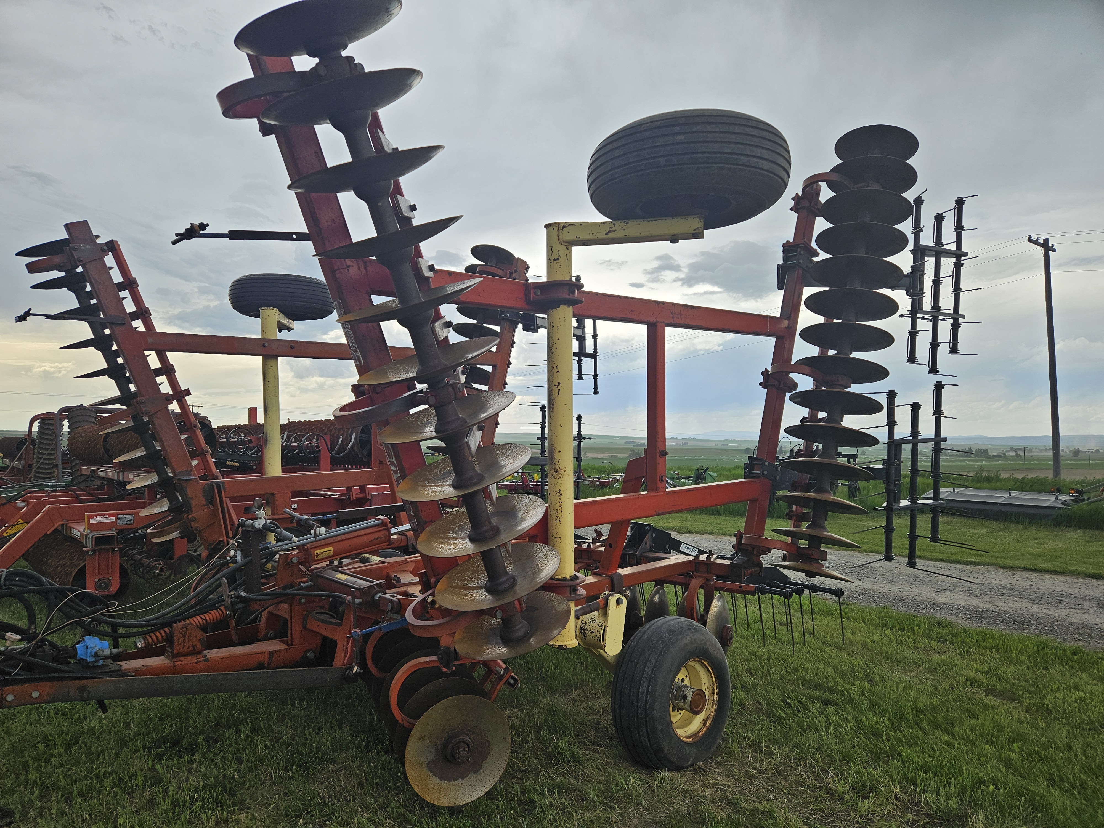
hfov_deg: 73.9
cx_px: 552
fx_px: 734
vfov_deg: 58.9
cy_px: 414
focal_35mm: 23
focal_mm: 5.4
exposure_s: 1/1225
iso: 40
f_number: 1.8
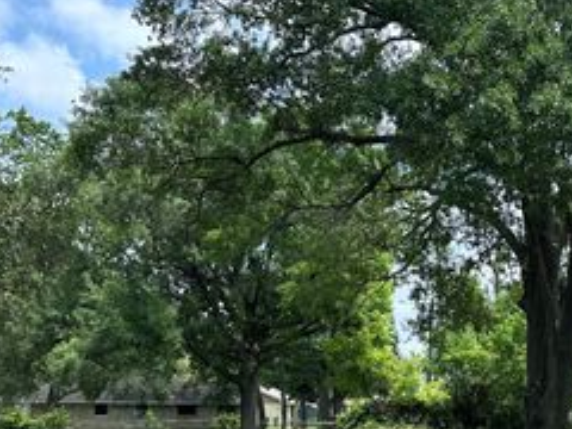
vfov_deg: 28.5
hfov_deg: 36.6
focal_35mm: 50
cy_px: 347
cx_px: 474
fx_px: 826
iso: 80
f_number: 1.78
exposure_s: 1/1304
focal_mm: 6.86
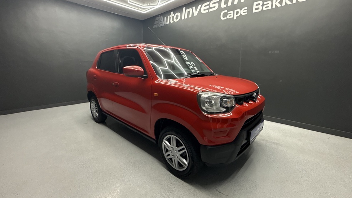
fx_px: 149
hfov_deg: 99.3
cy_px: 95
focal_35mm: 16
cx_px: 184
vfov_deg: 67.1
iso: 200
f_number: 2.2
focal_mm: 2.22
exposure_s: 1/100
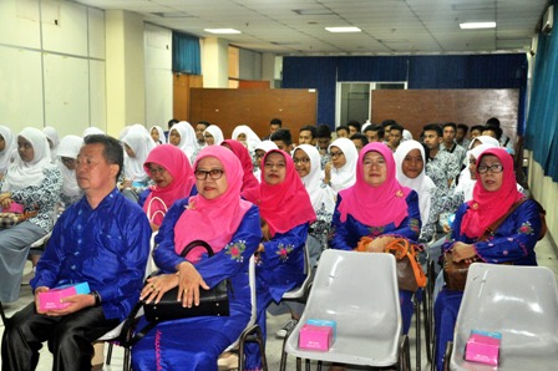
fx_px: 743
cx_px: 279
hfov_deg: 41.1
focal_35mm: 48
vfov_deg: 28.0
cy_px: 186
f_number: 5
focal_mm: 32
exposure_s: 1/60
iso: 1600
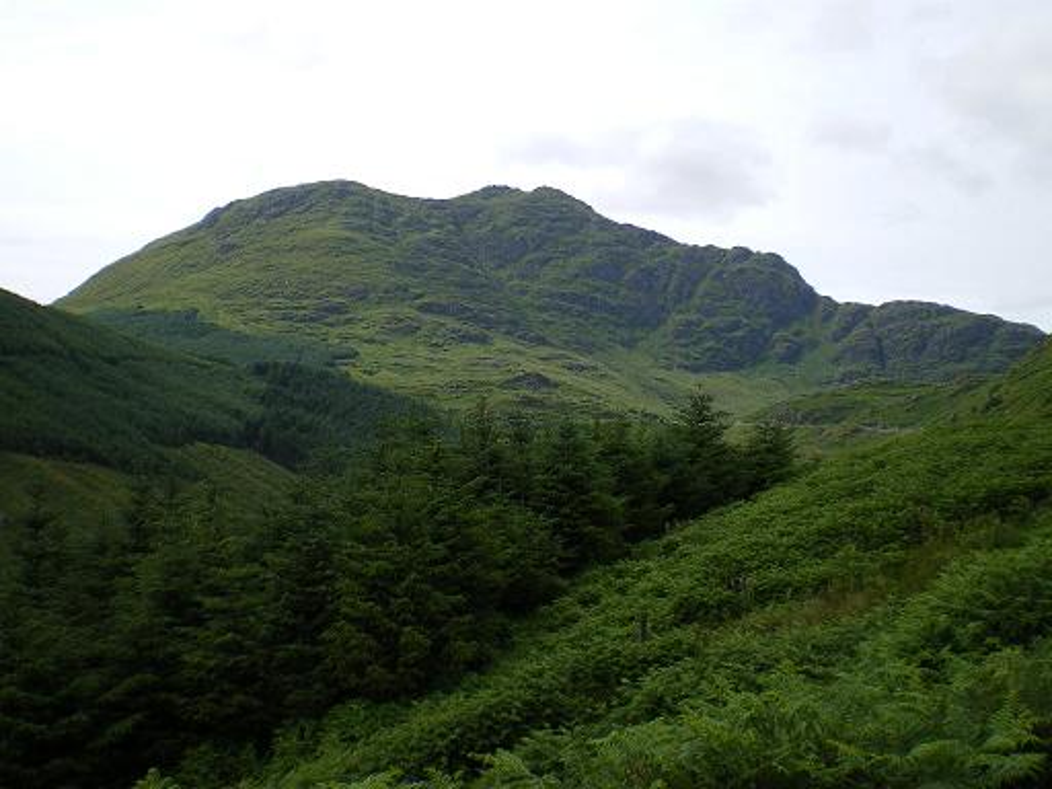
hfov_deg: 49.0
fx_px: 1155
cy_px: 394
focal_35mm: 38
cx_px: 526
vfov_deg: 37.7
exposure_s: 1/250
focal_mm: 6.3
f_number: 4.6
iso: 64
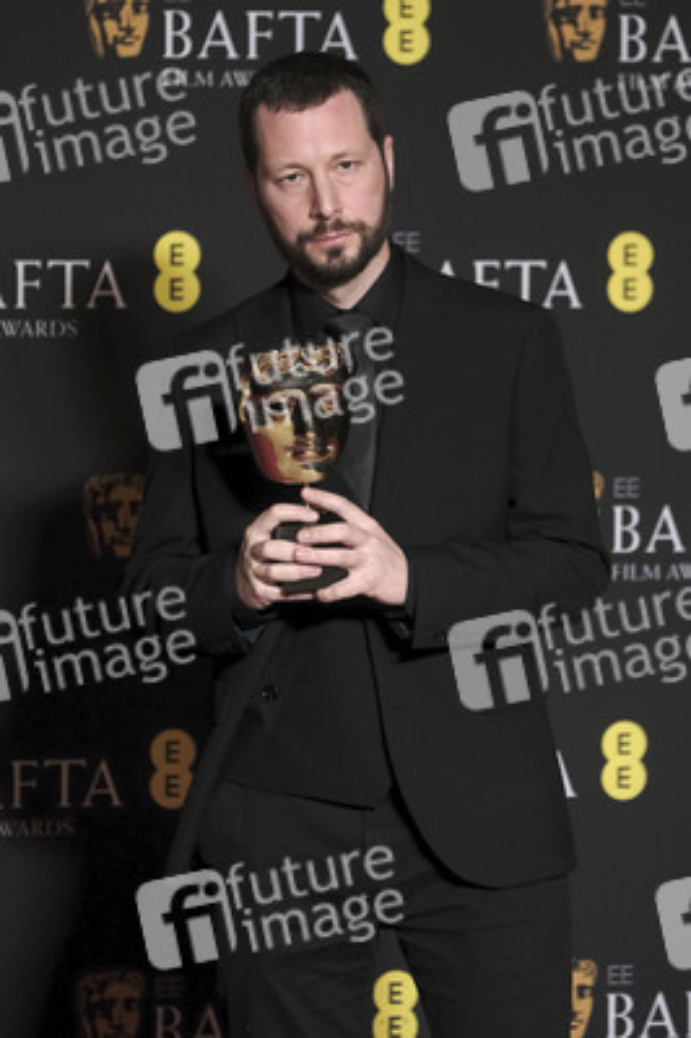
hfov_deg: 8.3
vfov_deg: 12.4
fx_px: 4787
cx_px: 346
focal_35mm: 166
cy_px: 519
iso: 1600
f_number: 2.8
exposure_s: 1/320
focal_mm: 110.6
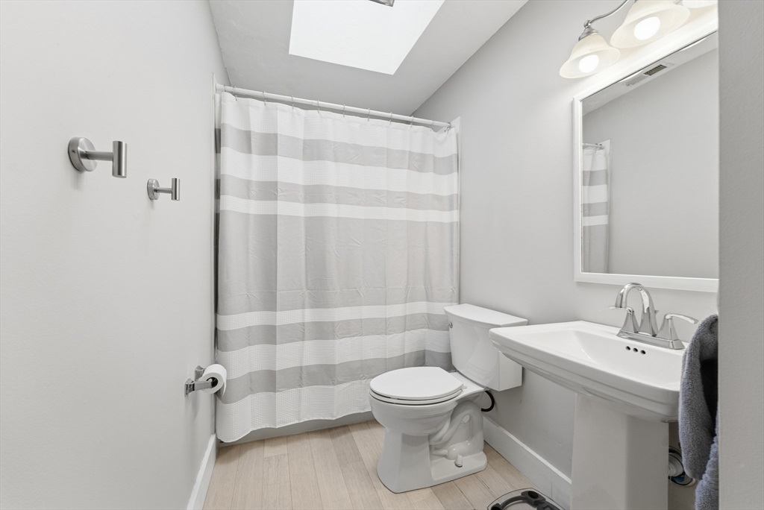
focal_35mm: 14
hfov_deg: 104.2
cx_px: 382
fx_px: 297
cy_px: 255
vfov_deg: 81.3
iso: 100
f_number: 7.1
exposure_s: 1/50
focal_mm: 14
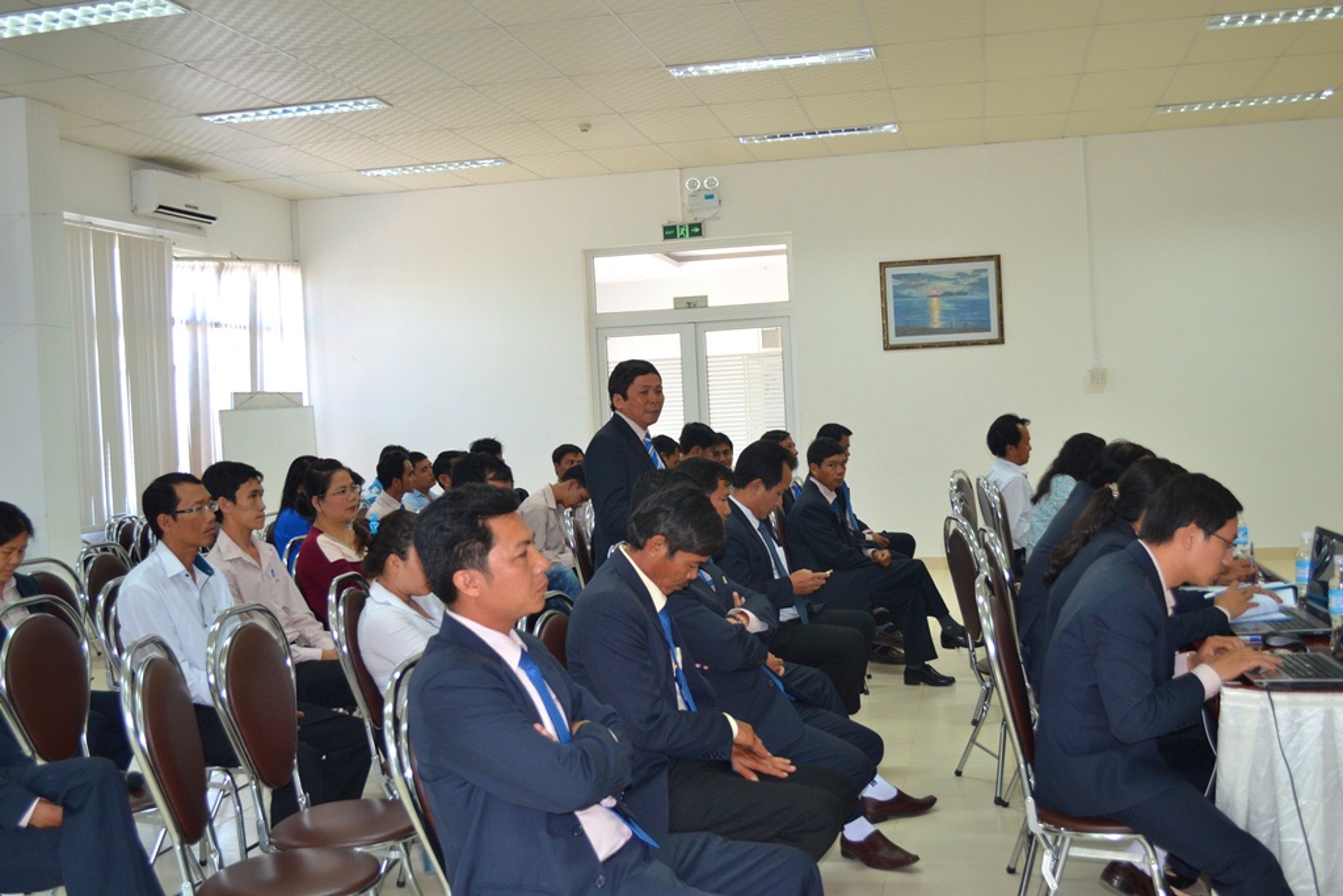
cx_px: 672
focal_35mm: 36
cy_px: 448
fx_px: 1343
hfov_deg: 53.1
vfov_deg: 36.9
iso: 500
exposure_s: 1/60
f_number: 4
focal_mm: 24
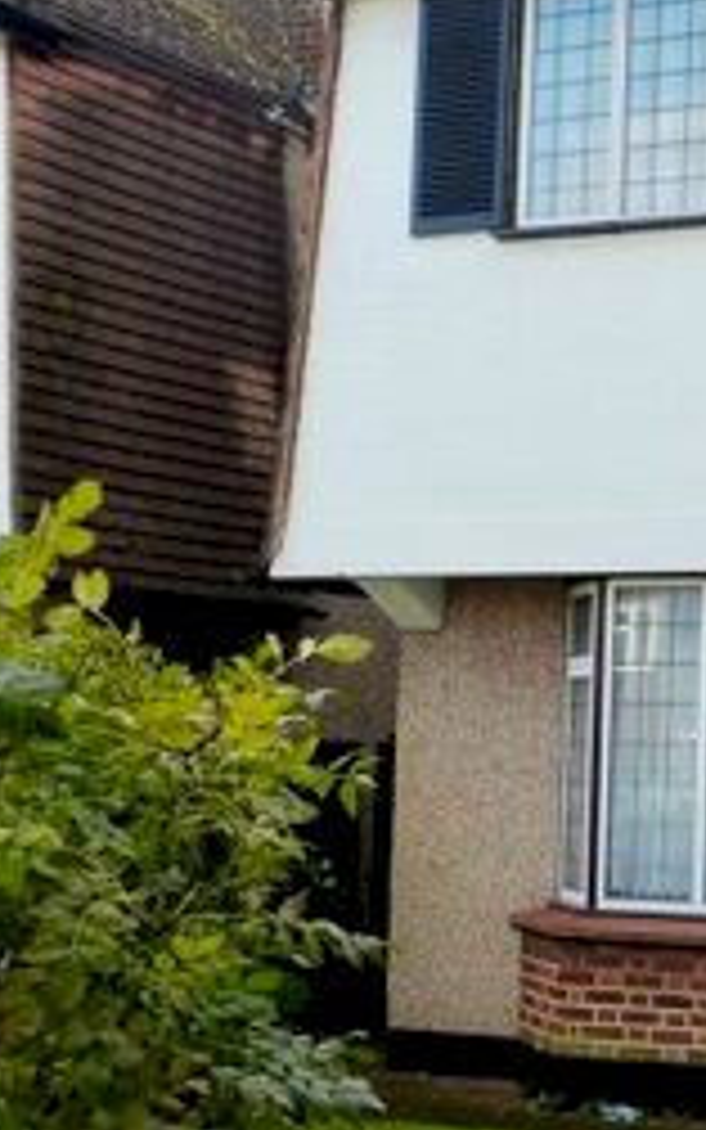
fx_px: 2185
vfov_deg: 29.0
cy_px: 588
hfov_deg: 16.9
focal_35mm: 71
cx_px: 998
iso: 160
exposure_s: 1/160
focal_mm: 4.3
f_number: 4
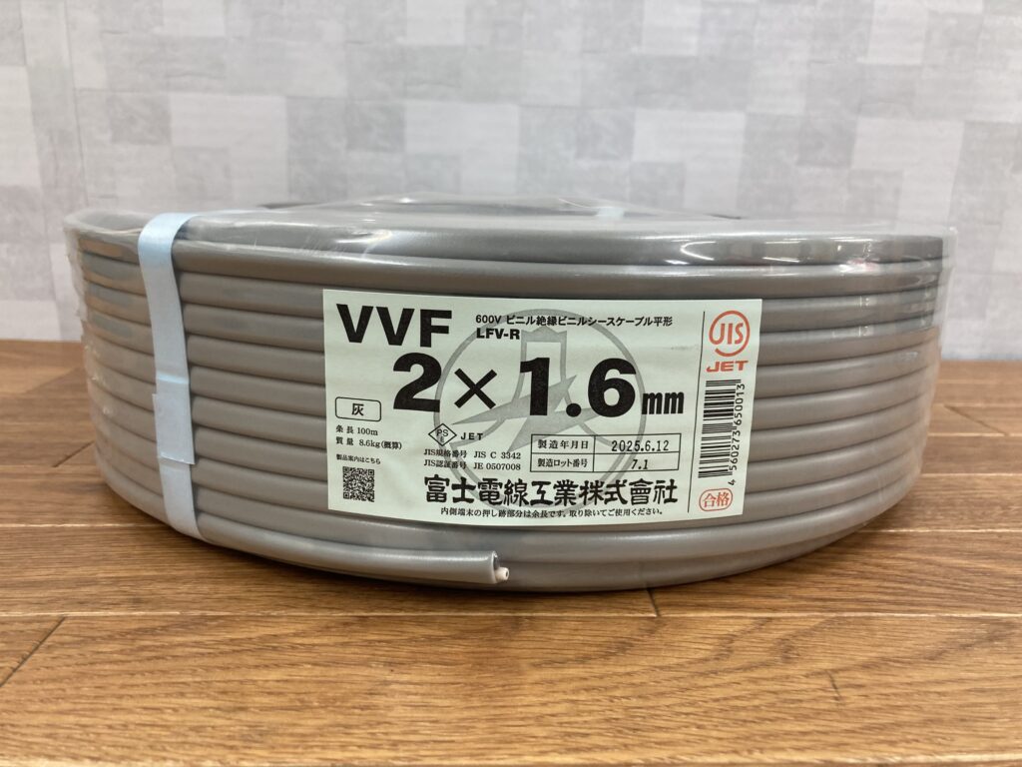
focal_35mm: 28
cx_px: 511
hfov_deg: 63.4
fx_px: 827
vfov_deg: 49.7
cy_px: 384
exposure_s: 1/50
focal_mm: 3.99
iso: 64
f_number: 1.8
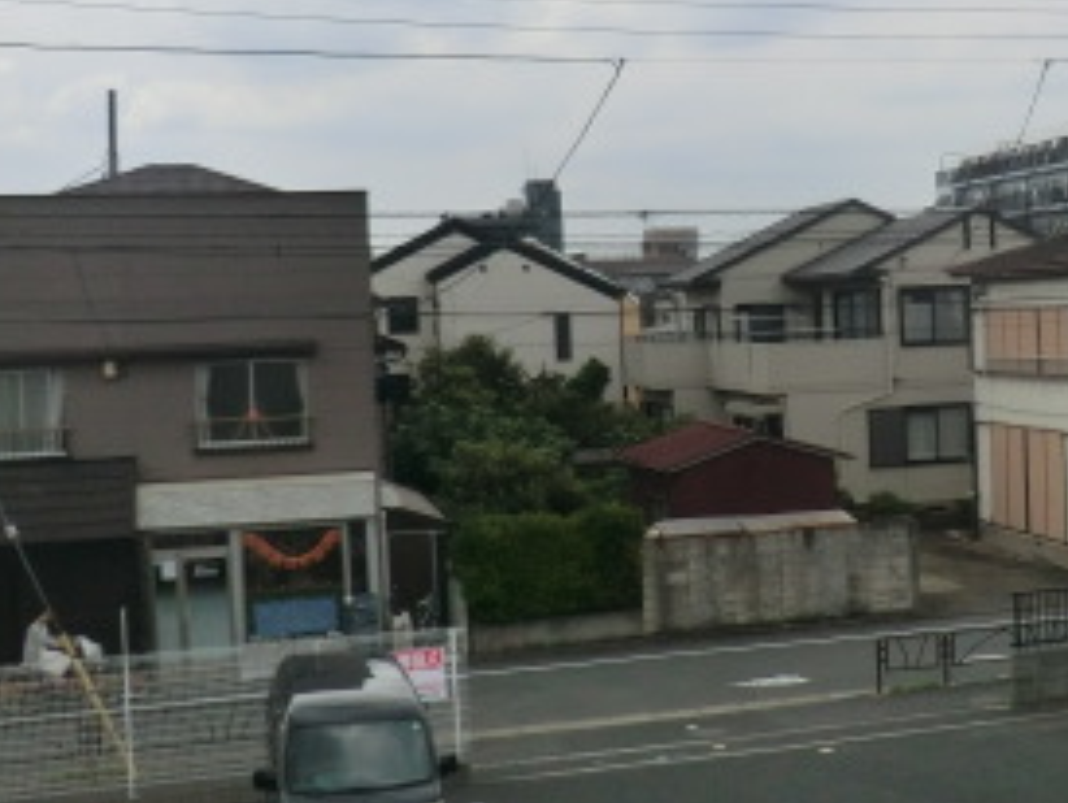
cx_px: 893
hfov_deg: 33.1
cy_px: 366
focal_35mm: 56
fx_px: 1729
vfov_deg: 26.1
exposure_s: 1/320
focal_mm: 4.3
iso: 80
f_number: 7.5
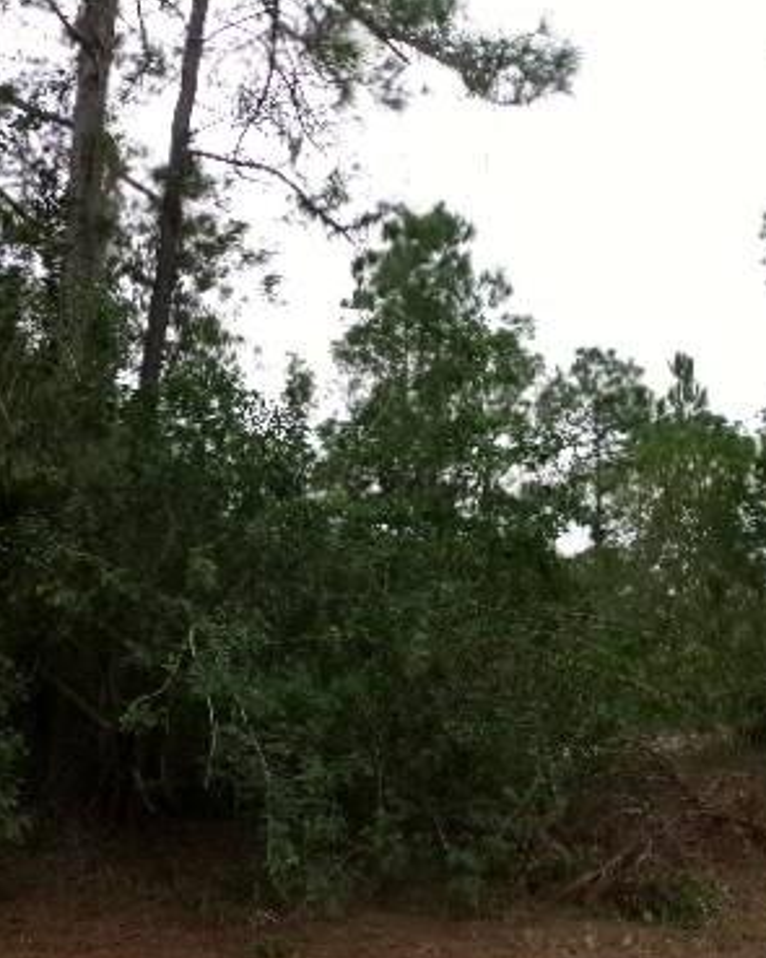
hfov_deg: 34.0
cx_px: 473
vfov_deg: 42.0
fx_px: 1247
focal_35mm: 44
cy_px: 527
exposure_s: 1/140
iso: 200
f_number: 7.52
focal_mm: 4.7
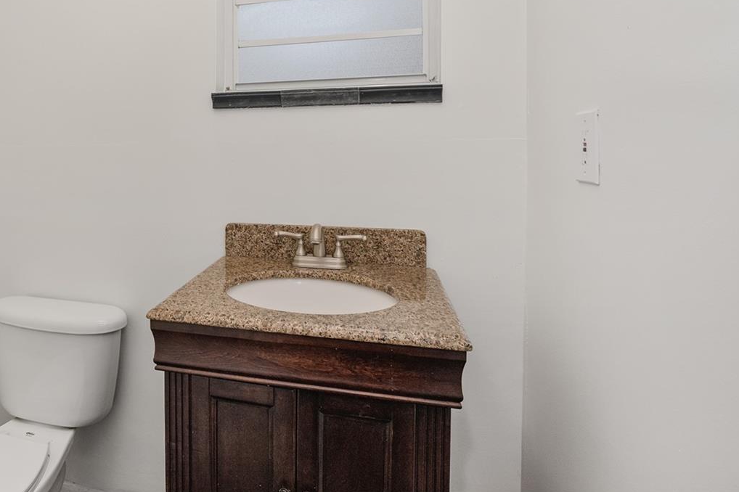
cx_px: 232
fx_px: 451
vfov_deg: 55.4
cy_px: 144
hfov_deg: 75.5
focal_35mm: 22
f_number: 7.1
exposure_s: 1/13
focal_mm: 14
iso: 400
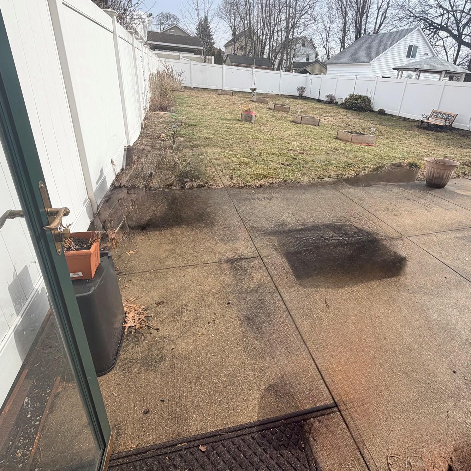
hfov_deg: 76.8
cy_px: 204
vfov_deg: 77.3
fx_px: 292
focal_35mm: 19
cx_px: 282
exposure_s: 1/770
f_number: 2.2
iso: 25
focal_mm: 2.22
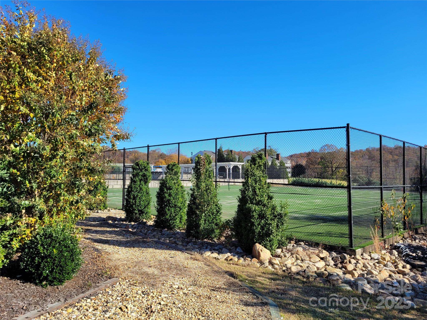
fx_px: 321
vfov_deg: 53.1
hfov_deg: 67.3
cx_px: 214
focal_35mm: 26
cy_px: 160
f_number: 1.8
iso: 40
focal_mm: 5.4
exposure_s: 1/1601
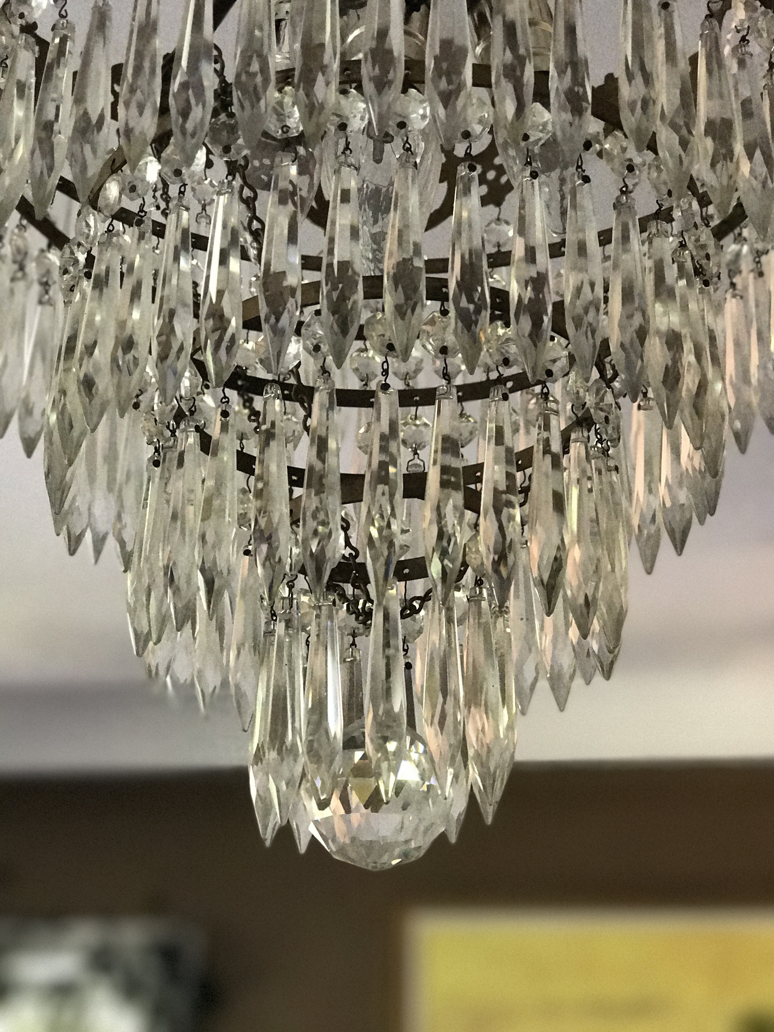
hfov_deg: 25.7
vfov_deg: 33.8
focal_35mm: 57
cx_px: 387
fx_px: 1699
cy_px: 516
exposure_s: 1/60
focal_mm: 6.6
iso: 640
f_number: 2.8
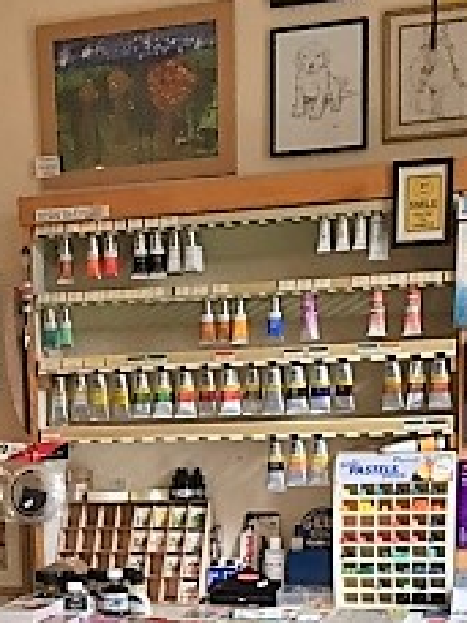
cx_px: -42
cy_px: 724
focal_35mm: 89
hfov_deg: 16.1
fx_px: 1601
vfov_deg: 20.7
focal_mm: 4.15
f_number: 2.2
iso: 40
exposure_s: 1/33
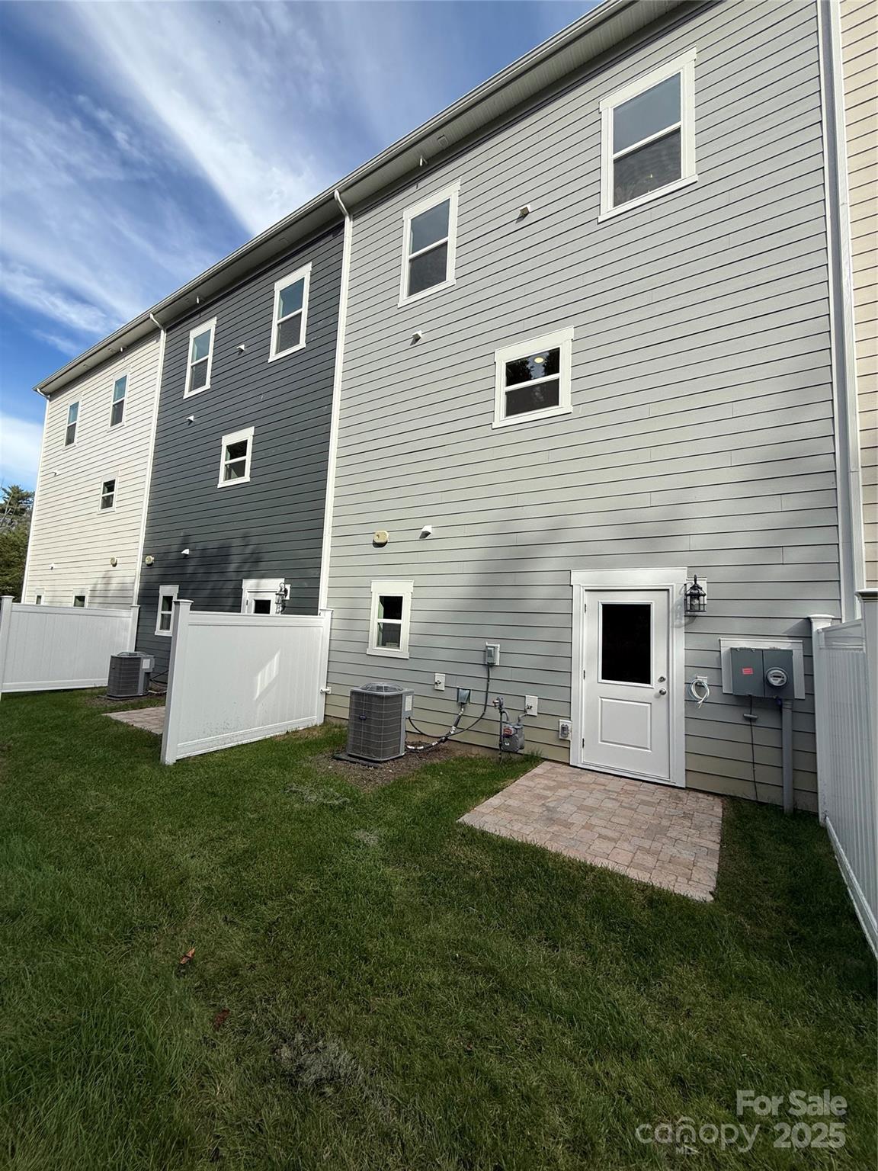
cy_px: 586
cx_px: 439
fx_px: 473
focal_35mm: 14
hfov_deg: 85.7
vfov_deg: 102.1
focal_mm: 2.22
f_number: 2.2
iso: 50
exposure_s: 1/955
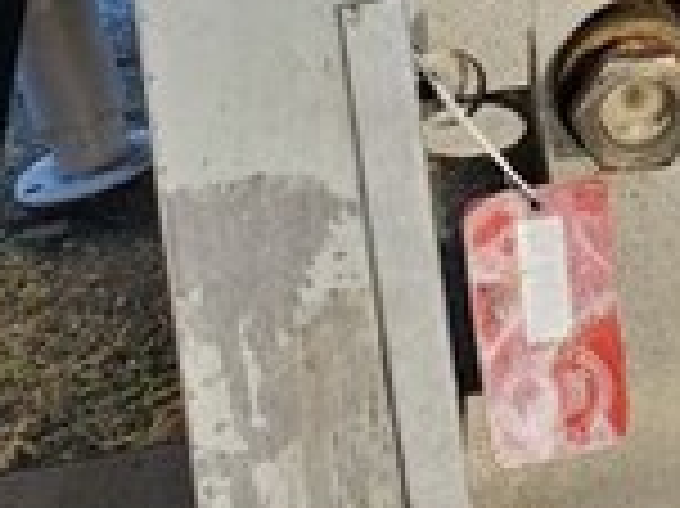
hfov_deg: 17.9
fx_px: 2061
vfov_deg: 12.5
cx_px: 784
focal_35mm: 105
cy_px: -481
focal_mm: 4.3
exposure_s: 1/107
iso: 50
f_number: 2.4
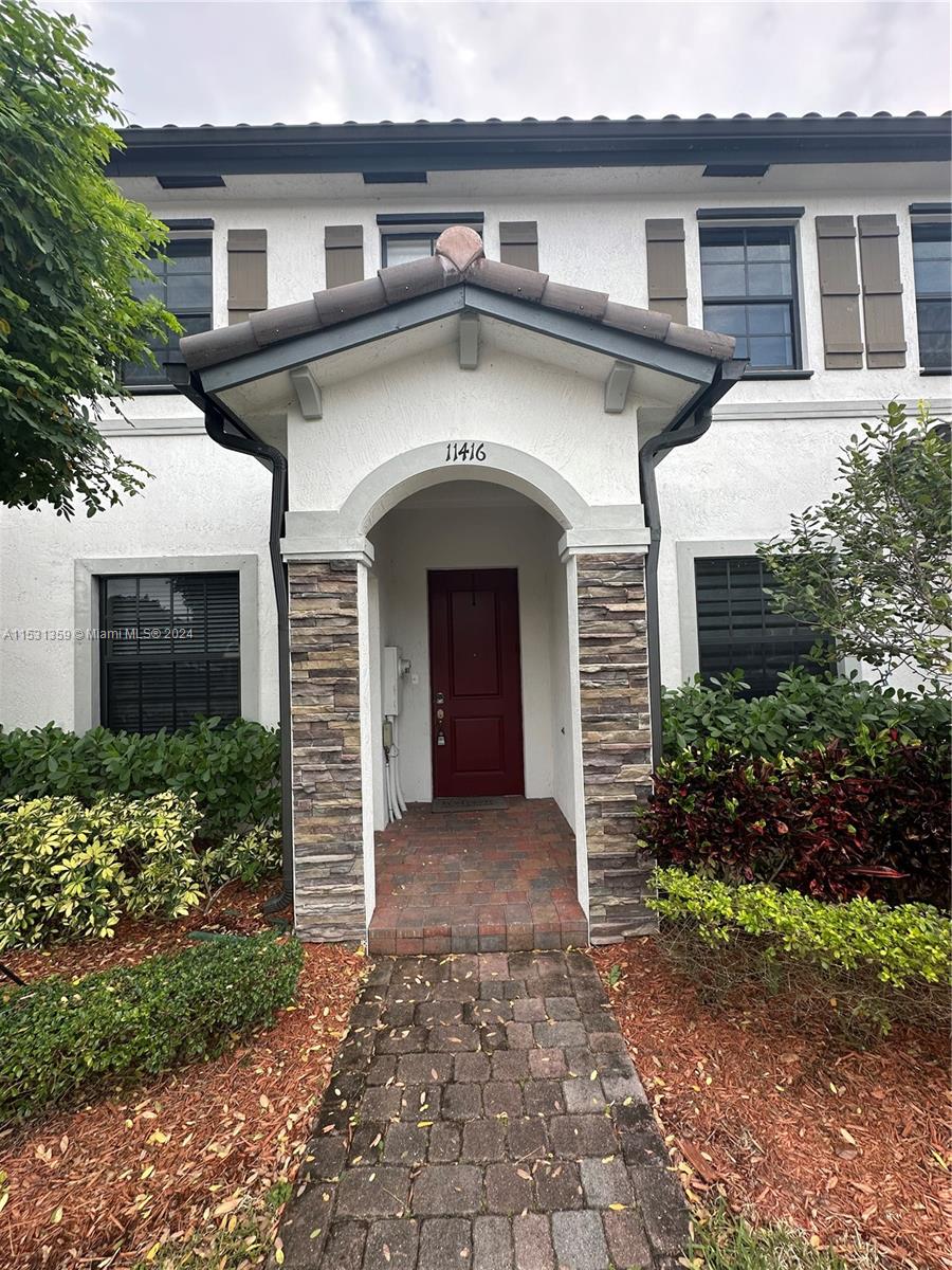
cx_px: 476
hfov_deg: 85.7
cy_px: 635
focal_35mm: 14
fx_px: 513
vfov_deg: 102.1
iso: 40
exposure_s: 1/167
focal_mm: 2.22
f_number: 2.2
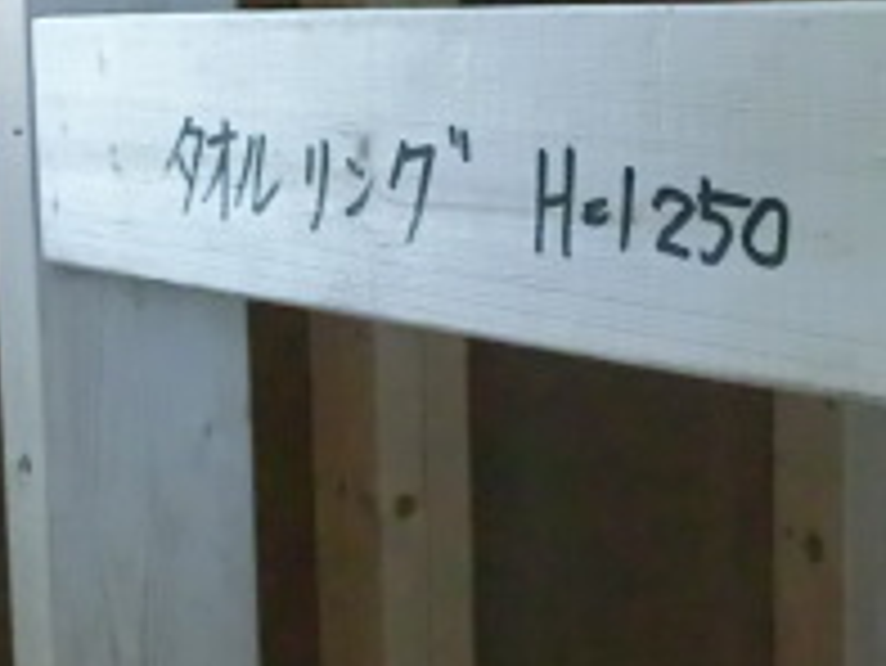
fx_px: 2407
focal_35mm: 94
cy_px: 254
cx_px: 580
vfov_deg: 15.7
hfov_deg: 20.8
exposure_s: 1/125
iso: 1000
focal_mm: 6.61
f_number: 3.9
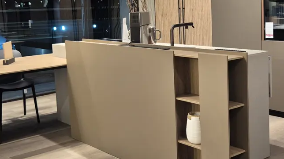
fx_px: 422
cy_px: 51
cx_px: 153
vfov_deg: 21.3
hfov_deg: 37.2
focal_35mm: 56
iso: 320
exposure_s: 1/100
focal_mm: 5.4
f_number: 1.8
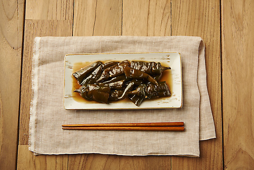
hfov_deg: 32.4
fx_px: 438
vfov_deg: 21.9
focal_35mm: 62
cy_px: 85
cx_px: 127
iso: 125
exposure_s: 1/125
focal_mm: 62
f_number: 11
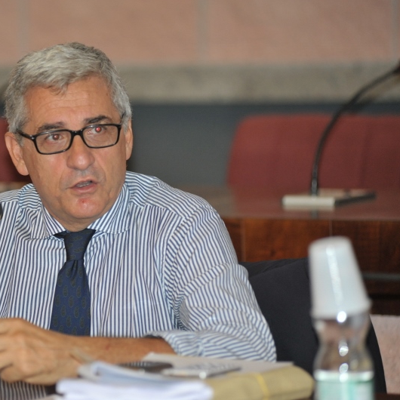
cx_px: 106
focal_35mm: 218
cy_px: 200
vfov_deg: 8.0
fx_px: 2850
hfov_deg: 8.0
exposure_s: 1/100
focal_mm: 170
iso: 2000
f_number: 2.8
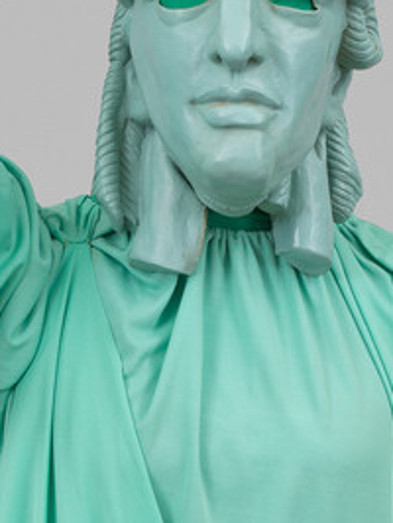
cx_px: 167
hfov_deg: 3.8
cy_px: 840
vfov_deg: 5.0
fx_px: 5924
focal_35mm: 392
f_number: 11
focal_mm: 80
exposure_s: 1/125
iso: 64
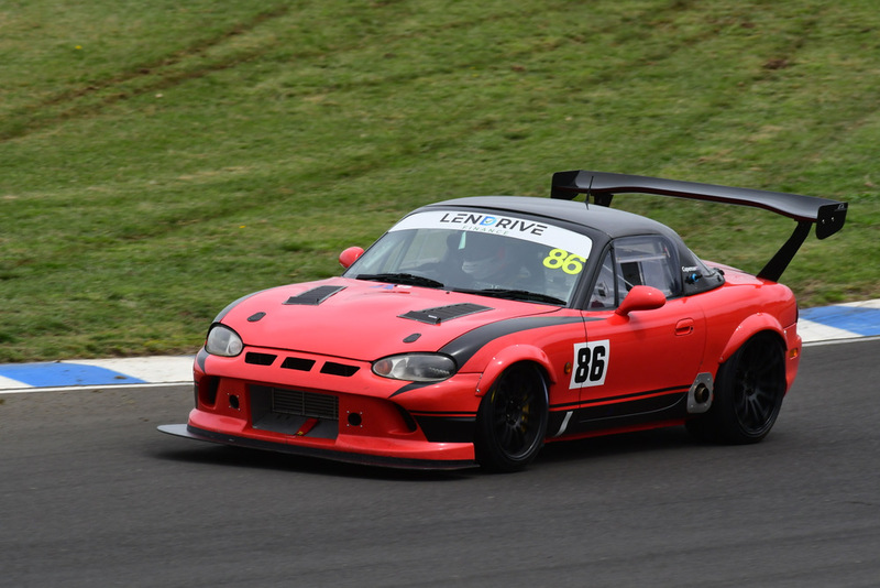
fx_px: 18339
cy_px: 294
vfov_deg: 1.8
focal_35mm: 750
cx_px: 440
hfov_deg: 2.7
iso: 500
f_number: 11
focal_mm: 500
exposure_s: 1/640
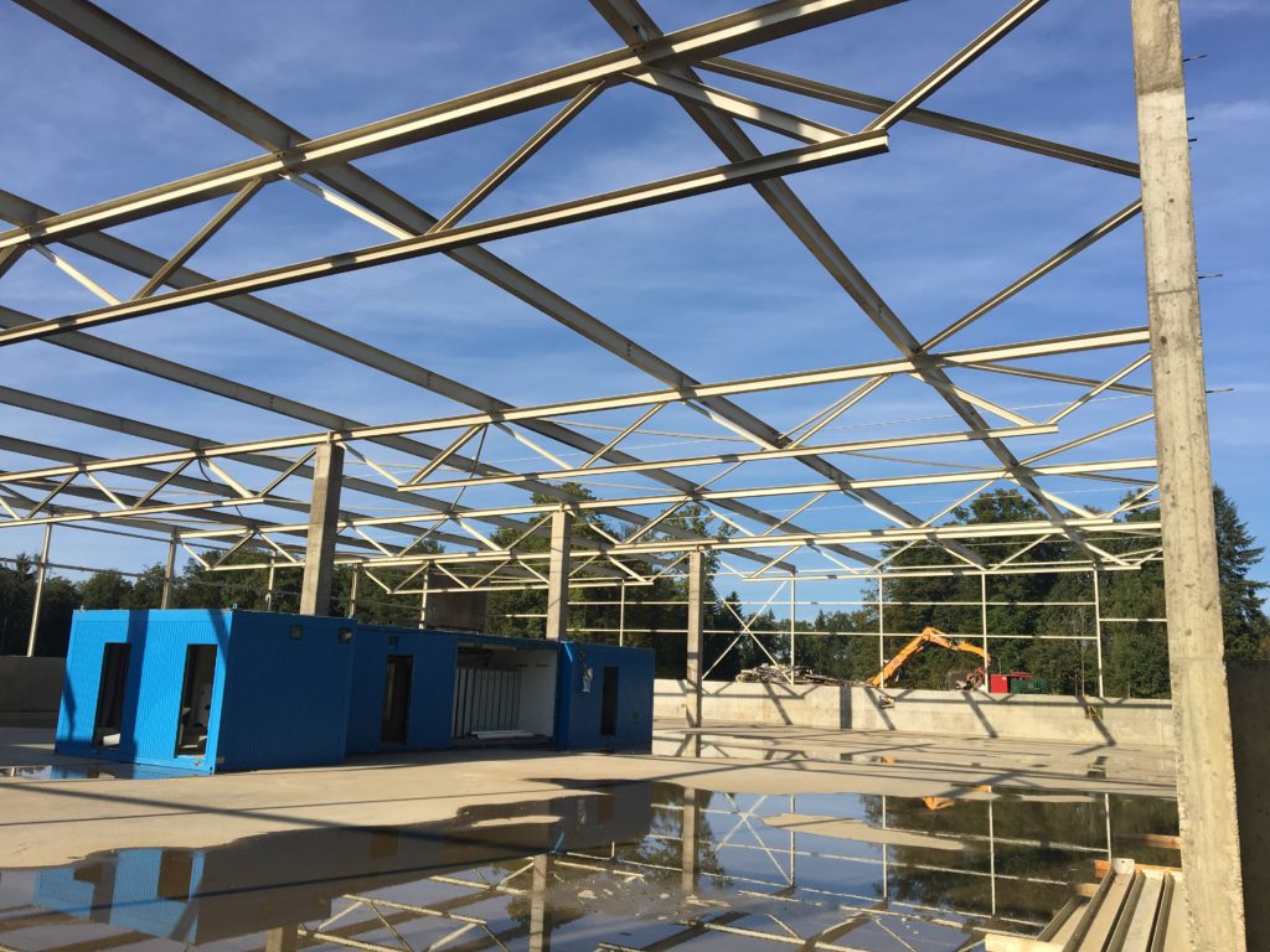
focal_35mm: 29
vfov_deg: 48.2
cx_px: 635
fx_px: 1064
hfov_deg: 61.7
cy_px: 476
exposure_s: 1/1832
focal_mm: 4.15
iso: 25
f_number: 2.2
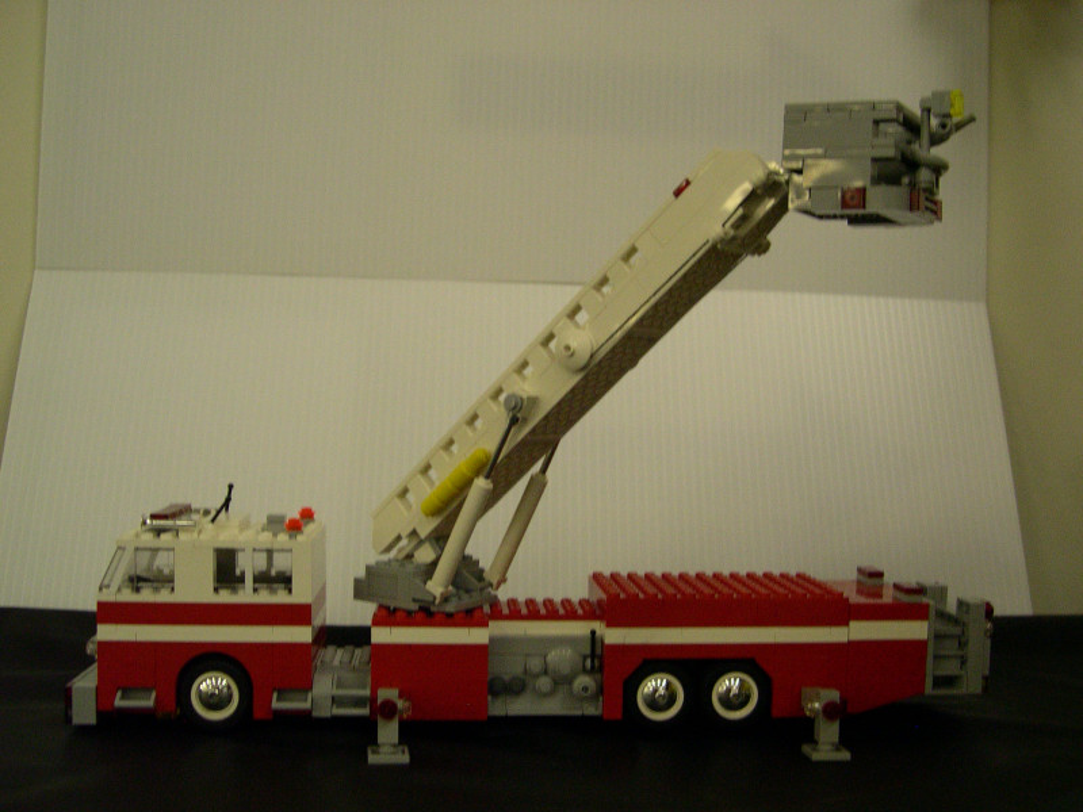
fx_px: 1189
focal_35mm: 38
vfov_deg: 37.7
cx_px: 542
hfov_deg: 49.0
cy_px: 406
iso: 400
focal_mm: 8
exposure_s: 1/35
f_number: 2.8
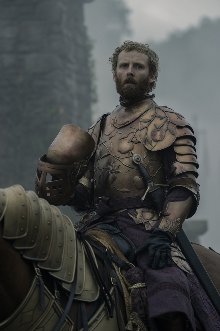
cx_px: 110
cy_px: 166
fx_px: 1091
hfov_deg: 11.5
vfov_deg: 17.2
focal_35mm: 119
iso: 640
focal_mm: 119
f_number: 2.8
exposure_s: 1/320
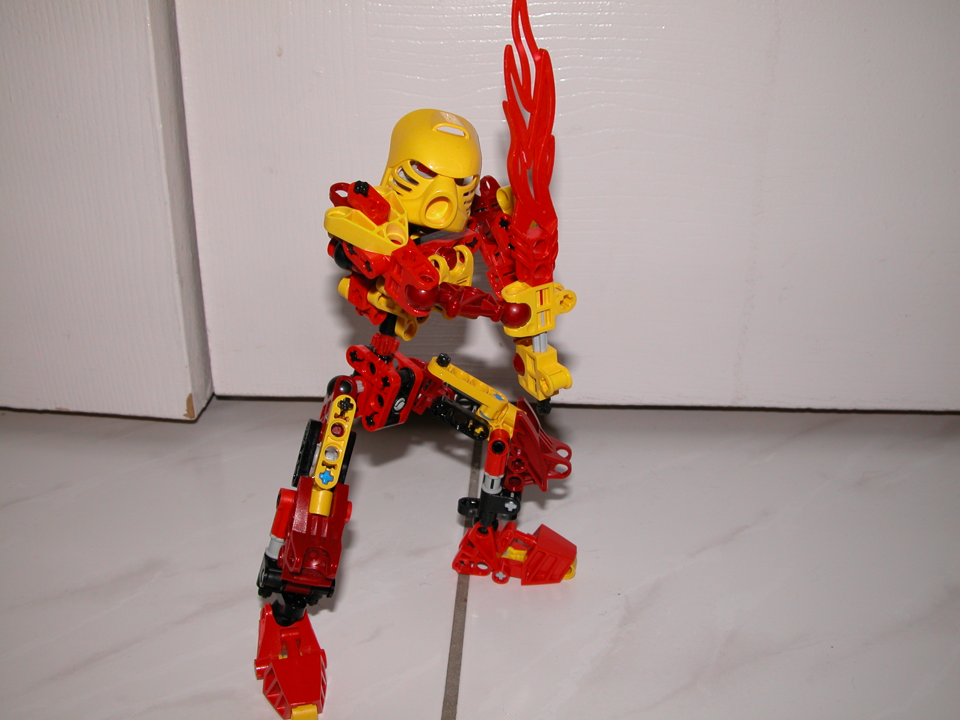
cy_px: 360
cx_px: 480
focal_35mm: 35
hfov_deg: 52.6
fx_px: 971
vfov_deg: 40.7
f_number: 4.5
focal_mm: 8.9
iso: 100
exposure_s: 1/60
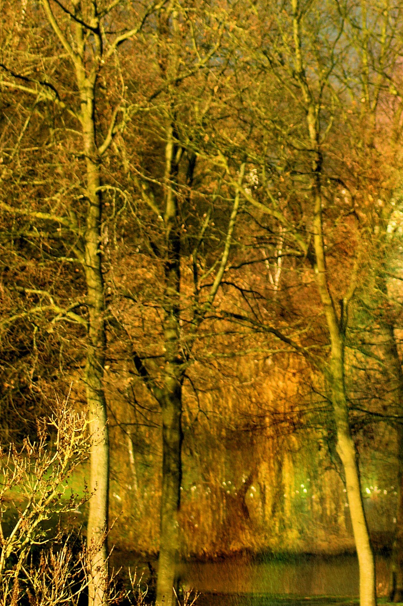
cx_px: 346
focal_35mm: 222
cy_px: 22
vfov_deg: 9.2
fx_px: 3734
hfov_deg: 6.2
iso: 100
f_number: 5.6
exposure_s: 1/125
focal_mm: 70
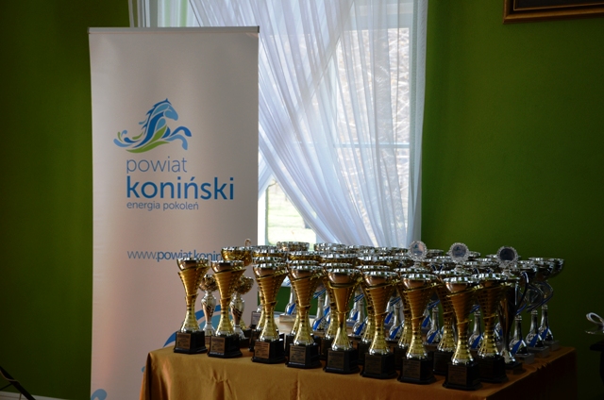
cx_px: 302
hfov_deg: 32.0
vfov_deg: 21.5
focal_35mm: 63
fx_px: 1055
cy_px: 200
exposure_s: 1/125
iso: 360
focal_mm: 42
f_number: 5.6
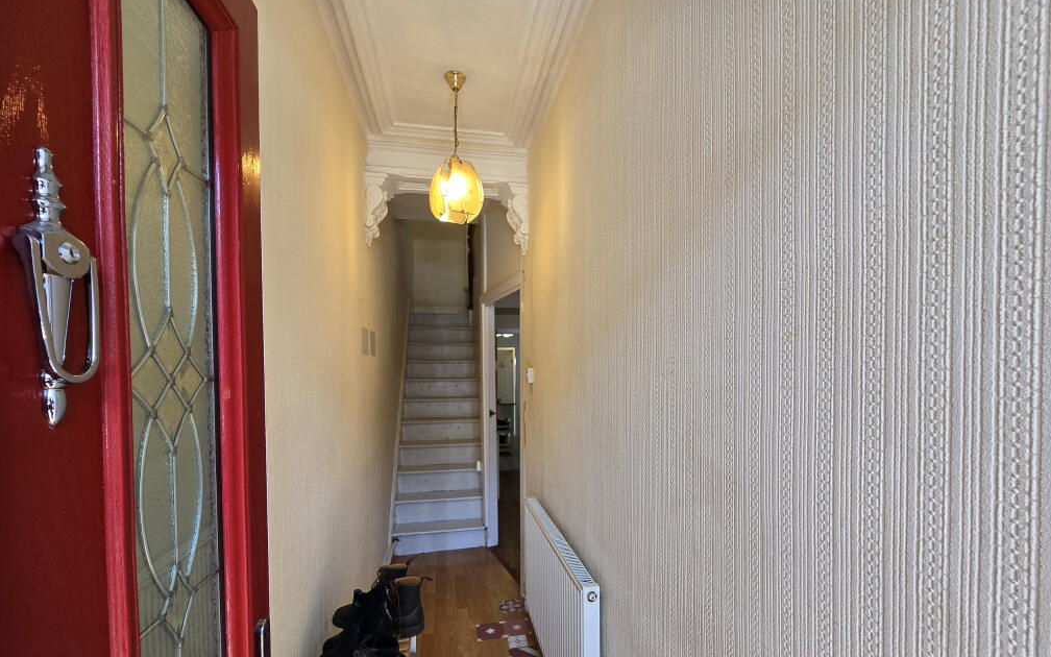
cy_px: 390
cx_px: 533
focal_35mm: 14
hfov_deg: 105.3
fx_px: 401
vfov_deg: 77.8
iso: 50
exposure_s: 1/100
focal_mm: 2.2
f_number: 2.2
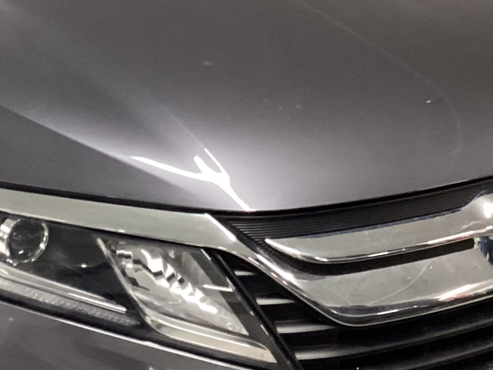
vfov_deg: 15.7
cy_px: 101
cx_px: 21
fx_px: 1339
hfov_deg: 20.3
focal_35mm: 94
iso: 400
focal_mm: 3.3
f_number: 2.4
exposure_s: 1/60
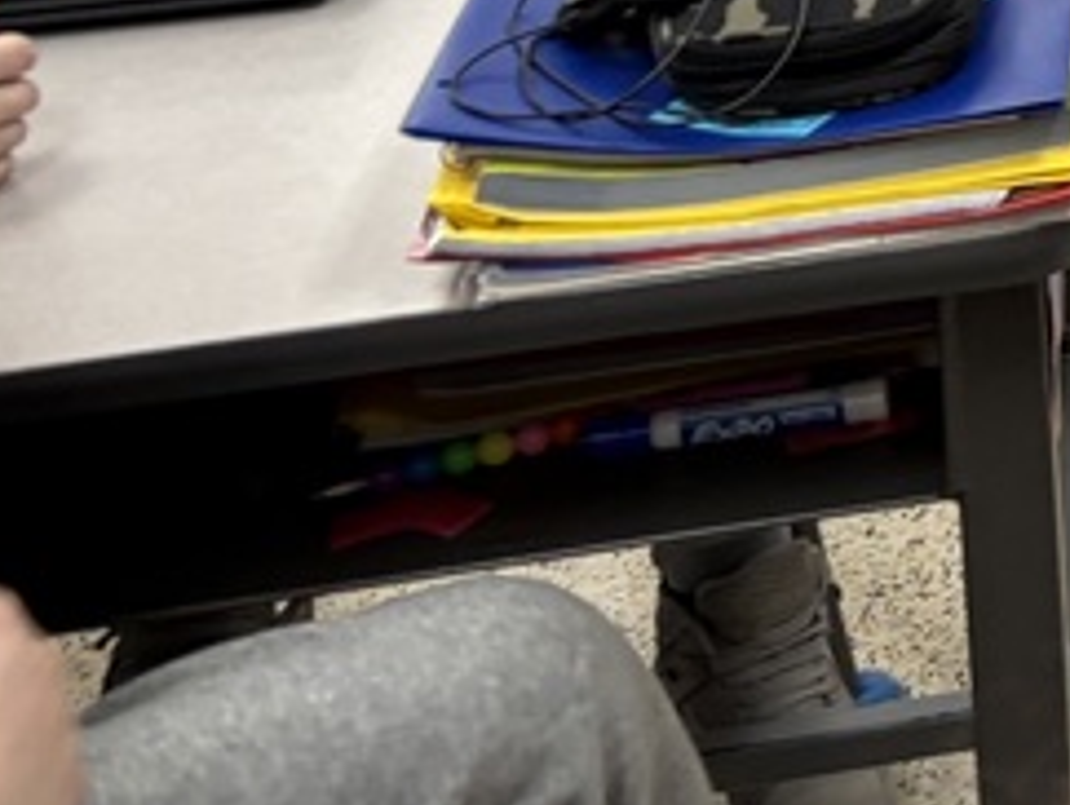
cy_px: -385
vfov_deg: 12.8
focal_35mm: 110
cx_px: 2100
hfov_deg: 14.8
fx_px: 3404
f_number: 1.6
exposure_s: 1/60
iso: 125
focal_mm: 5.96
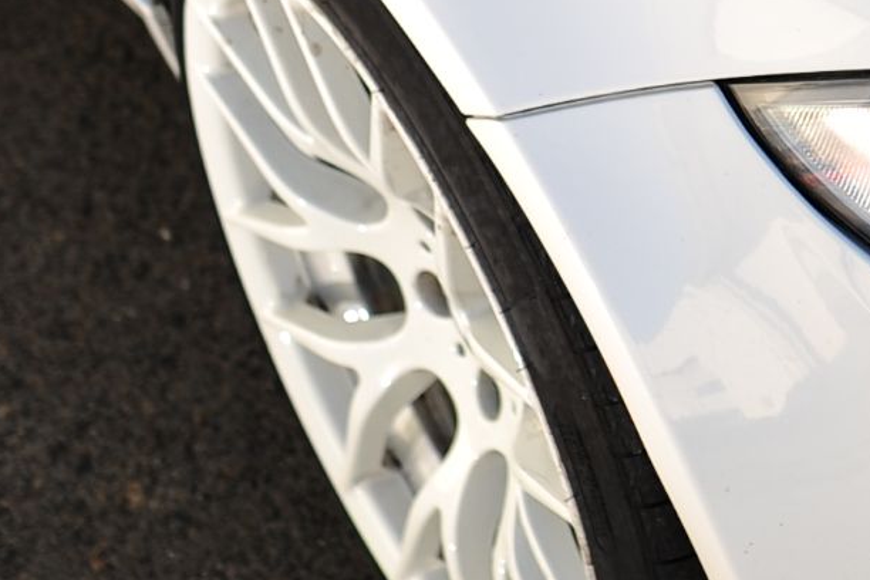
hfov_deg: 11.1
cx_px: 1073
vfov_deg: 7.5
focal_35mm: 182
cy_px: -48
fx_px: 4398
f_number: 2.2
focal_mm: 35
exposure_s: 1/1250
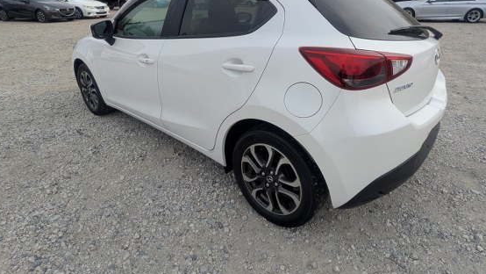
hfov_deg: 81.1
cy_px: 106
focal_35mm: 22
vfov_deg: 51.1
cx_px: 255
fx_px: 284
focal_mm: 1.83
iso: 51
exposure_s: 1/1458
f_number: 2.2
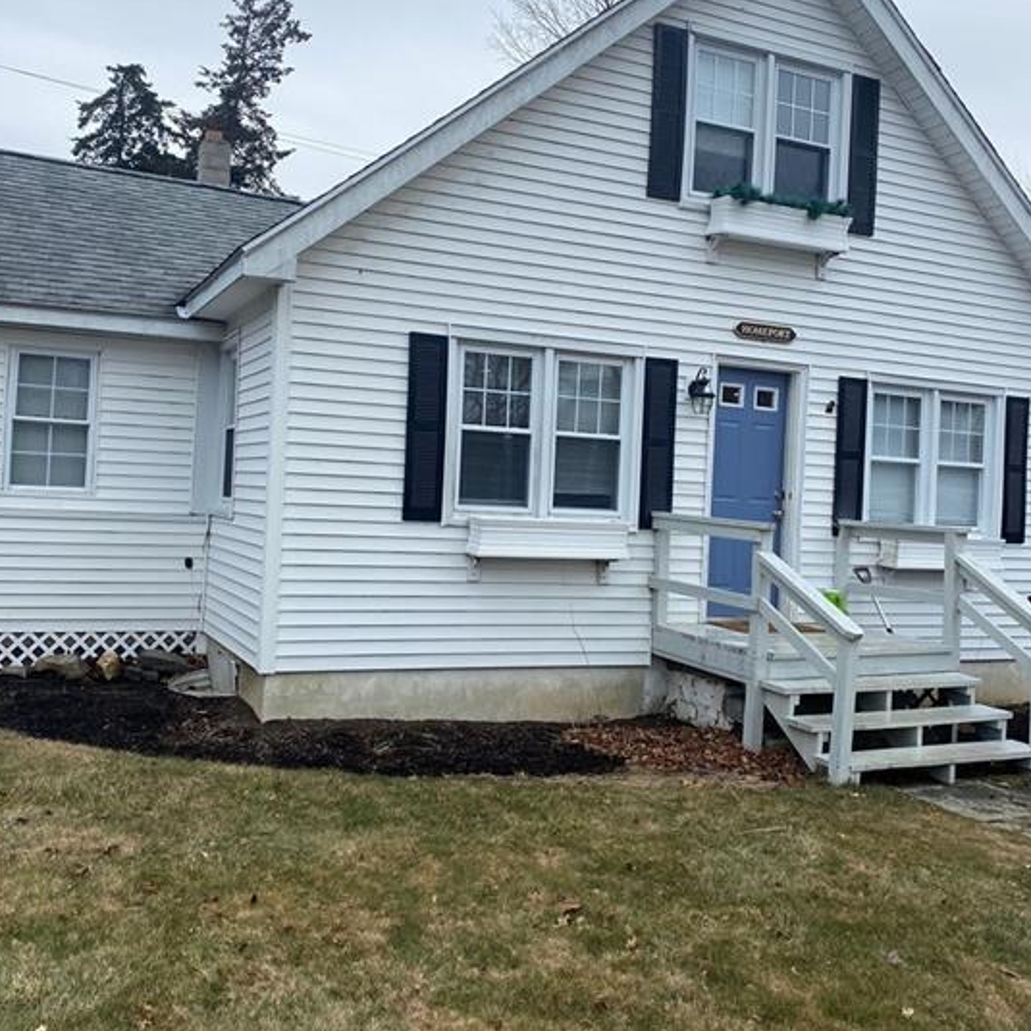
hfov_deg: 49.7
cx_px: 497
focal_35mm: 33
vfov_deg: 49.7
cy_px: 480
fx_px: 1112
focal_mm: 4.25
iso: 32
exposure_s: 1/833
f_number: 1.8
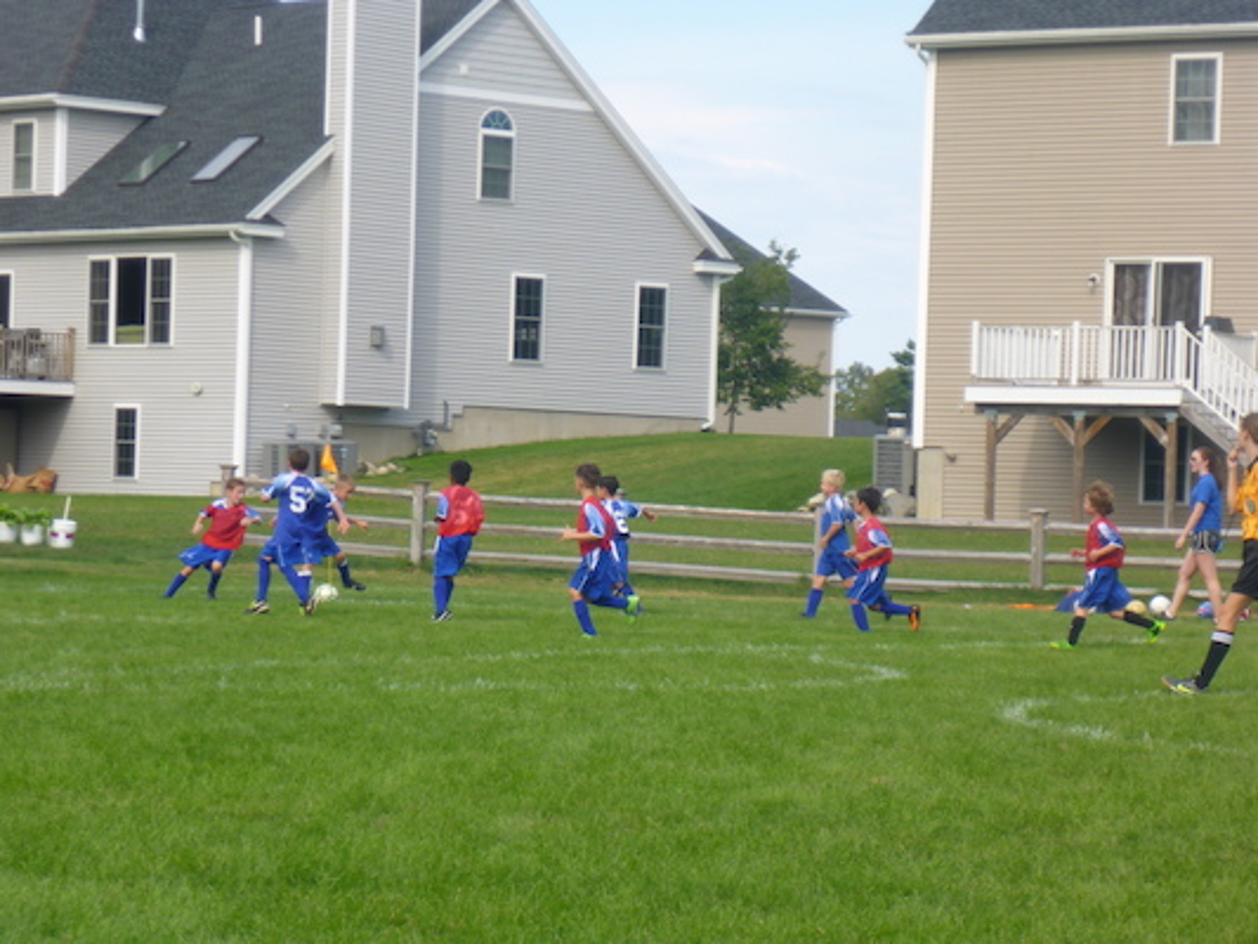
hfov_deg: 15.4
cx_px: 629
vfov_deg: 11.6
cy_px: 472
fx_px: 4653
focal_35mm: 128
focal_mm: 22.8
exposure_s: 1/200
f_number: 5.9
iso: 100
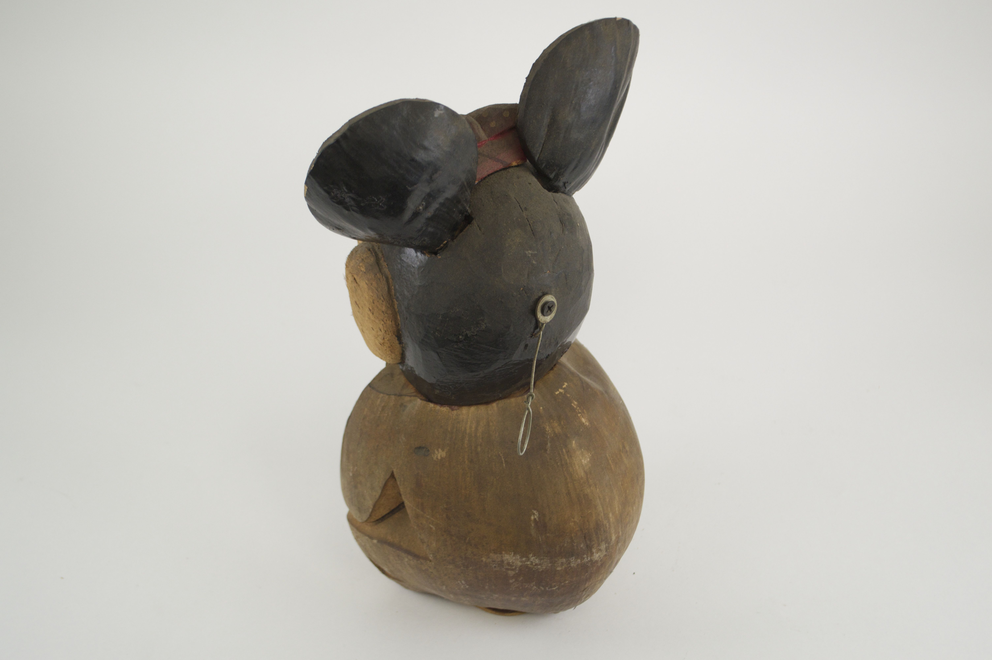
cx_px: 496
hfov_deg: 36.9
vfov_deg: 25.0
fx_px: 1487
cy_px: 330
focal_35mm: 54
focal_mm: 36
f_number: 5
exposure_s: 1/100
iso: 400
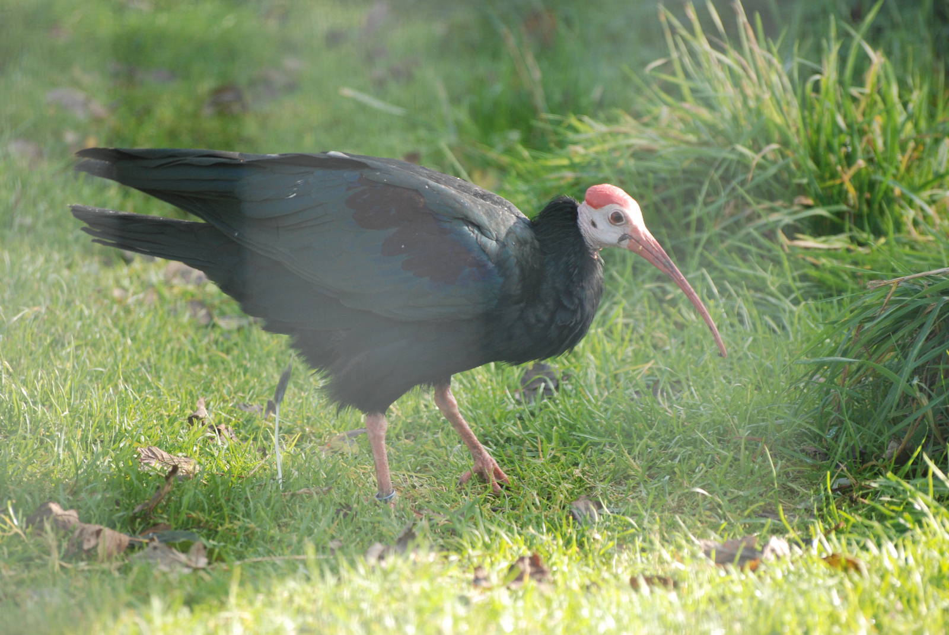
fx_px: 8709
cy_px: 318
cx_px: 474
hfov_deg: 6.2
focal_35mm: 330
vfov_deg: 4.2
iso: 400
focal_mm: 220
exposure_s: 1/250
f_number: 5.3
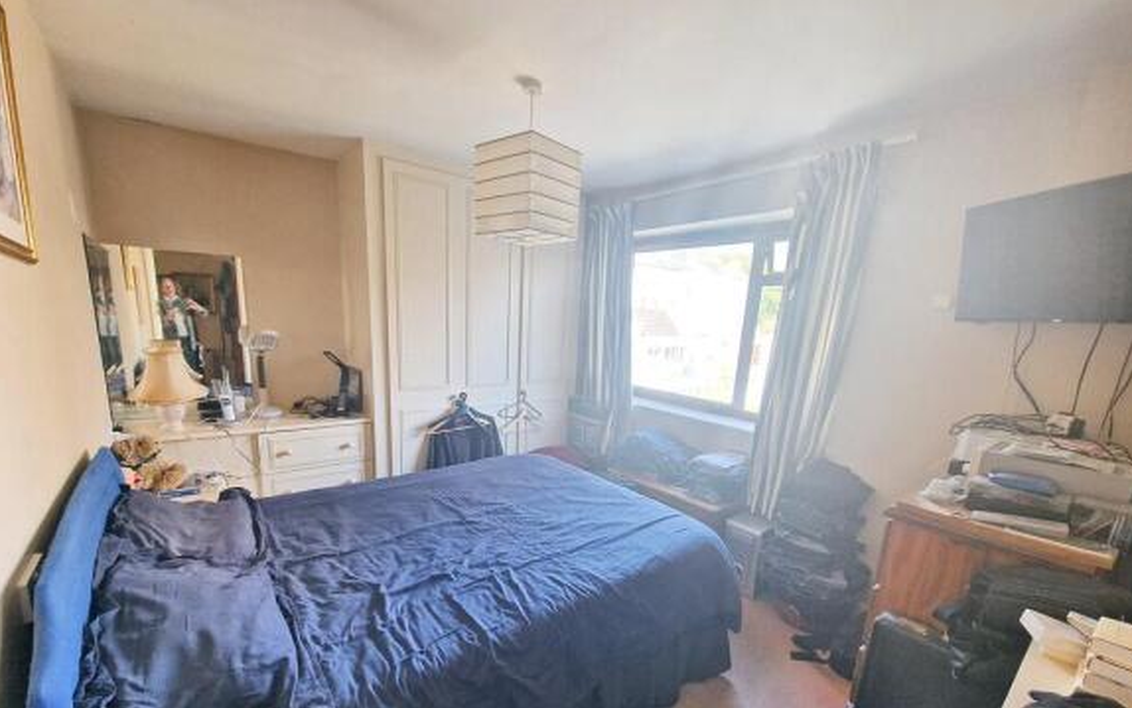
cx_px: 567
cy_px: 415
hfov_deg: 105.3
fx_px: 432
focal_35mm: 14
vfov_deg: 78.0
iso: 125
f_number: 2.2
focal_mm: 2.2
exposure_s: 1/60
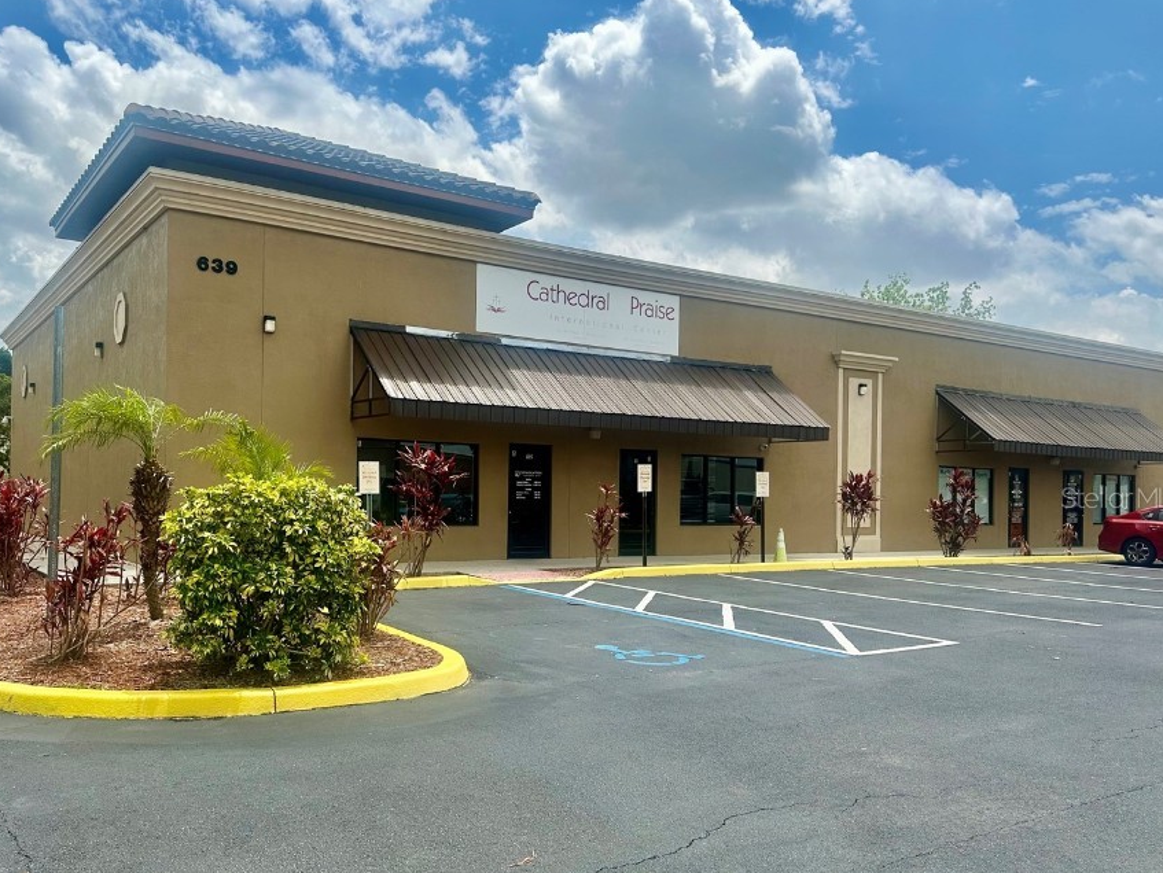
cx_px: 487
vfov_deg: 48.1
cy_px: 497
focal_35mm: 29
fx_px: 975
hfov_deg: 61.3
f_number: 1.78
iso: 80
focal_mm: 6.86
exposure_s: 1/5263
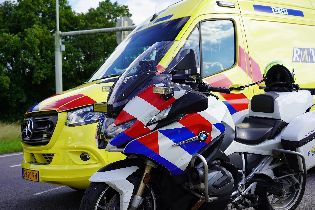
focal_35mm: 46
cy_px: 105
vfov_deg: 29.2
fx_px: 402
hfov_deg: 42.7
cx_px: 158
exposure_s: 1/320
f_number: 5
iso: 100
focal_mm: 46
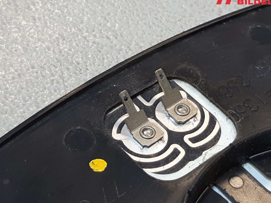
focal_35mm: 31
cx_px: 152
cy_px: 99
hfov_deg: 58.2
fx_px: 243
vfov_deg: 45.4
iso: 64
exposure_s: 1/60
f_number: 1.7
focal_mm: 3.93
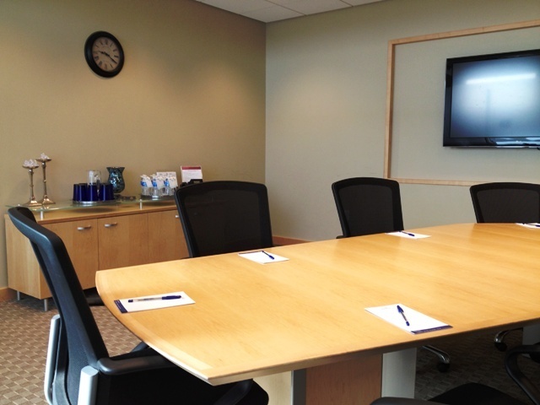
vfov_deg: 40.7
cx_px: 270
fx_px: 546
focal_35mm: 35
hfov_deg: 52.6
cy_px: 202
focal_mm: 4.28
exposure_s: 1/24
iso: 64
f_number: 2.4
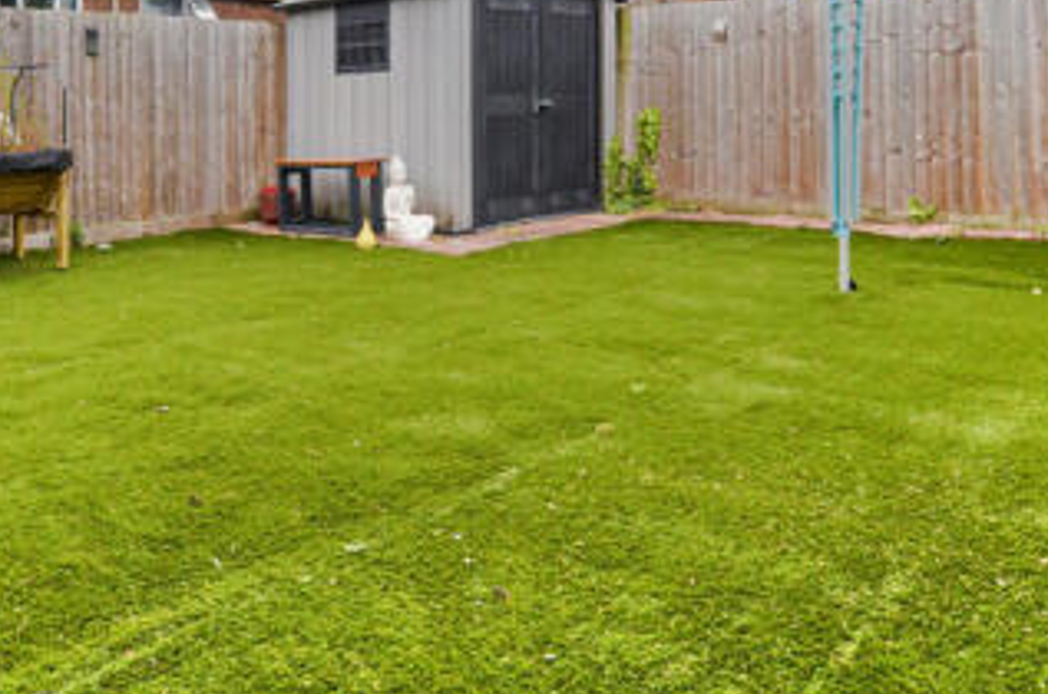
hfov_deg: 59.4
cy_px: 139
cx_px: 380
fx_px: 901
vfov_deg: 40.4
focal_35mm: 31
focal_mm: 10
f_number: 9
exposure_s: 1/640
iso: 800
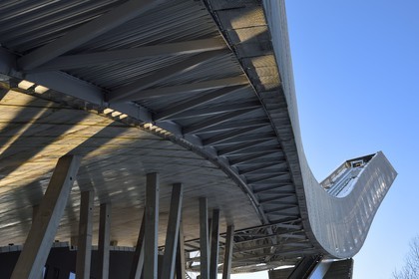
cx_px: 210
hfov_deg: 44.5
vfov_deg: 30.5
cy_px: 140
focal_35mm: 44
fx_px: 512
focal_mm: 44
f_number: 16
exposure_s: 1/30
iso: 200
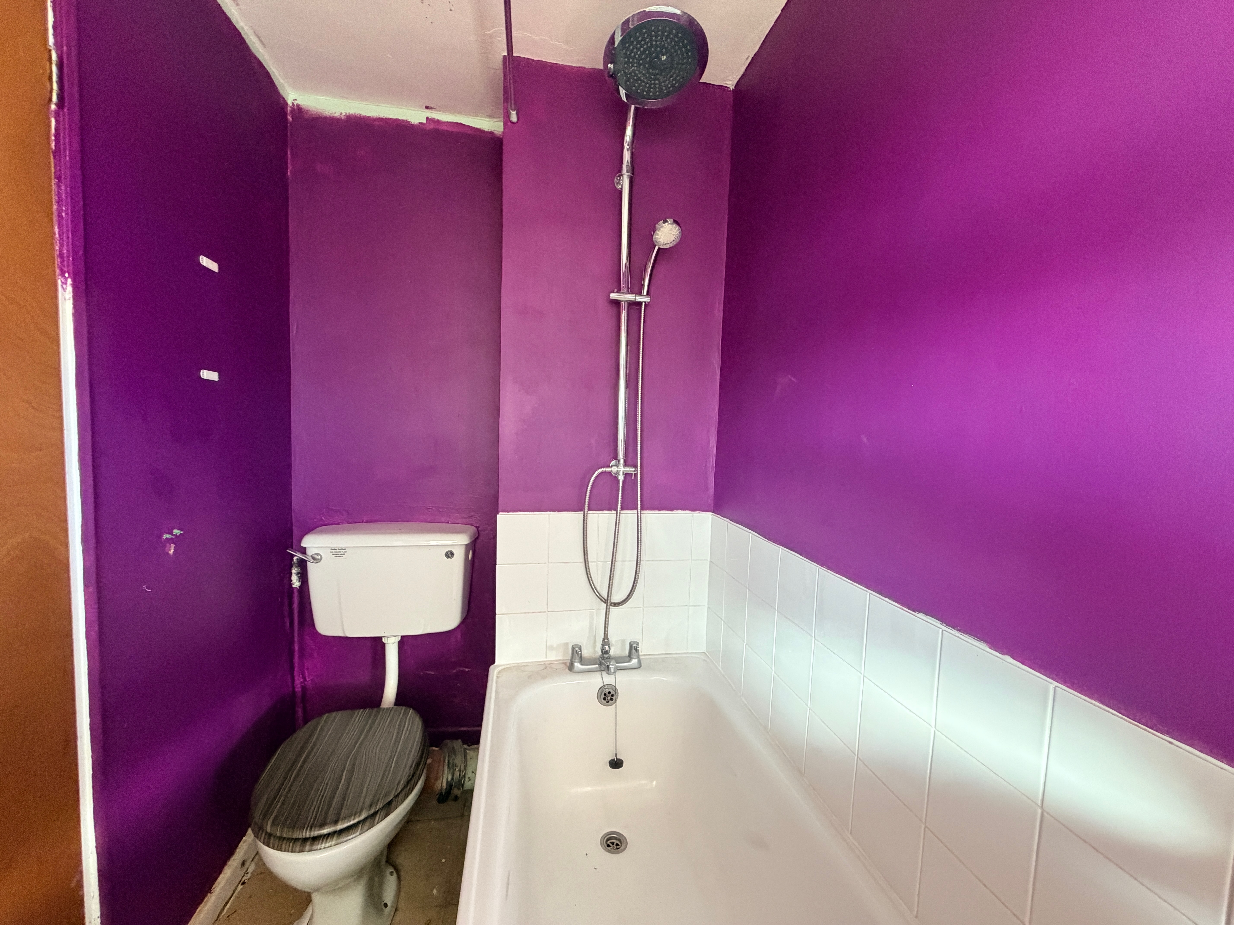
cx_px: 617
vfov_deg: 85.7
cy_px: 462
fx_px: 499
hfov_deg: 102.1
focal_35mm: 14
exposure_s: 1/60
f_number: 2.2
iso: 500
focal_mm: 2.22
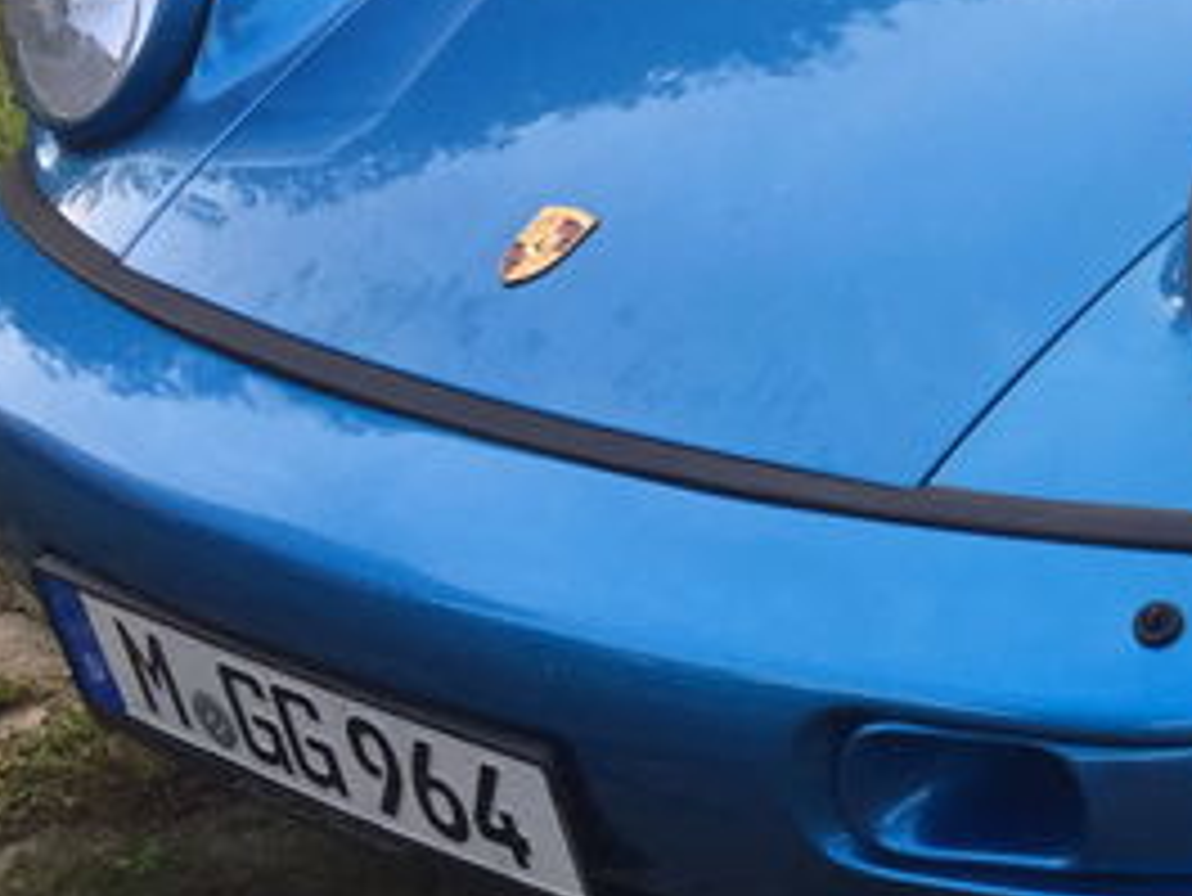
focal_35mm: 84
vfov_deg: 17.4
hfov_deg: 21.1
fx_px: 2894
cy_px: 113
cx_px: 1547
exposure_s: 1/100
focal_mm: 4.15
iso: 50
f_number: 2.2
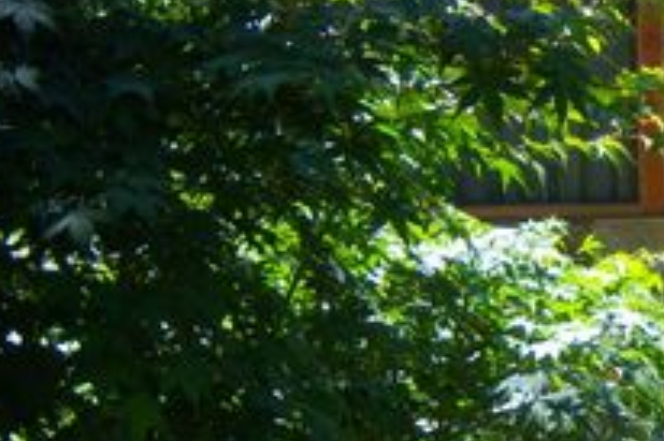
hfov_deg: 17.8
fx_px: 2009
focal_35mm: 109
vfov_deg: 12.5
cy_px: 190
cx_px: 815
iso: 80
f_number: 2.8
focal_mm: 7.5
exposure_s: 1/500
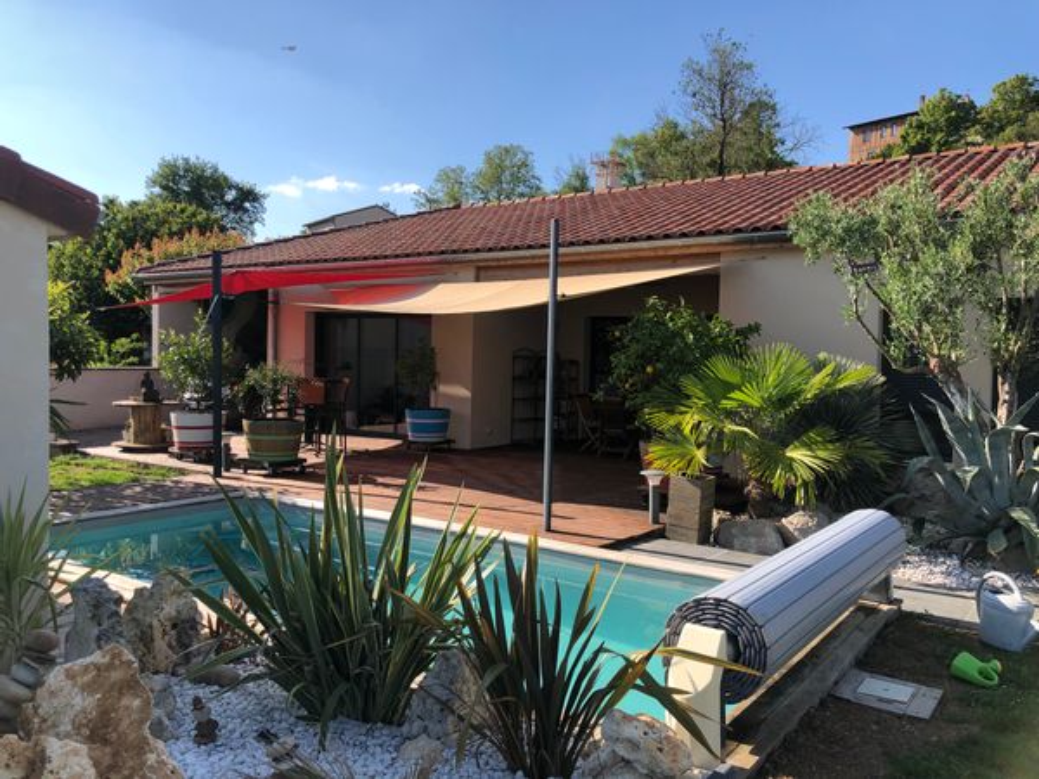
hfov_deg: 63.4
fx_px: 840
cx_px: 520
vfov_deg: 49.7
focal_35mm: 28
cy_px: 390
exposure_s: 1/1263
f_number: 1.8
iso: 20
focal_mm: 4
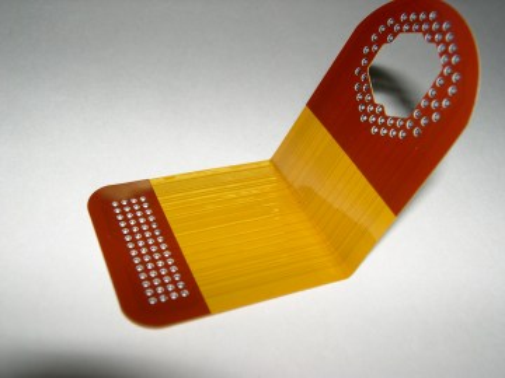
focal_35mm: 38
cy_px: 189
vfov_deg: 37.7
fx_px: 554
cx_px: 252
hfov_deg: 49.0
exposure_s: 1/30
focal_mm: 8
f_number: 7.6
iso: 100
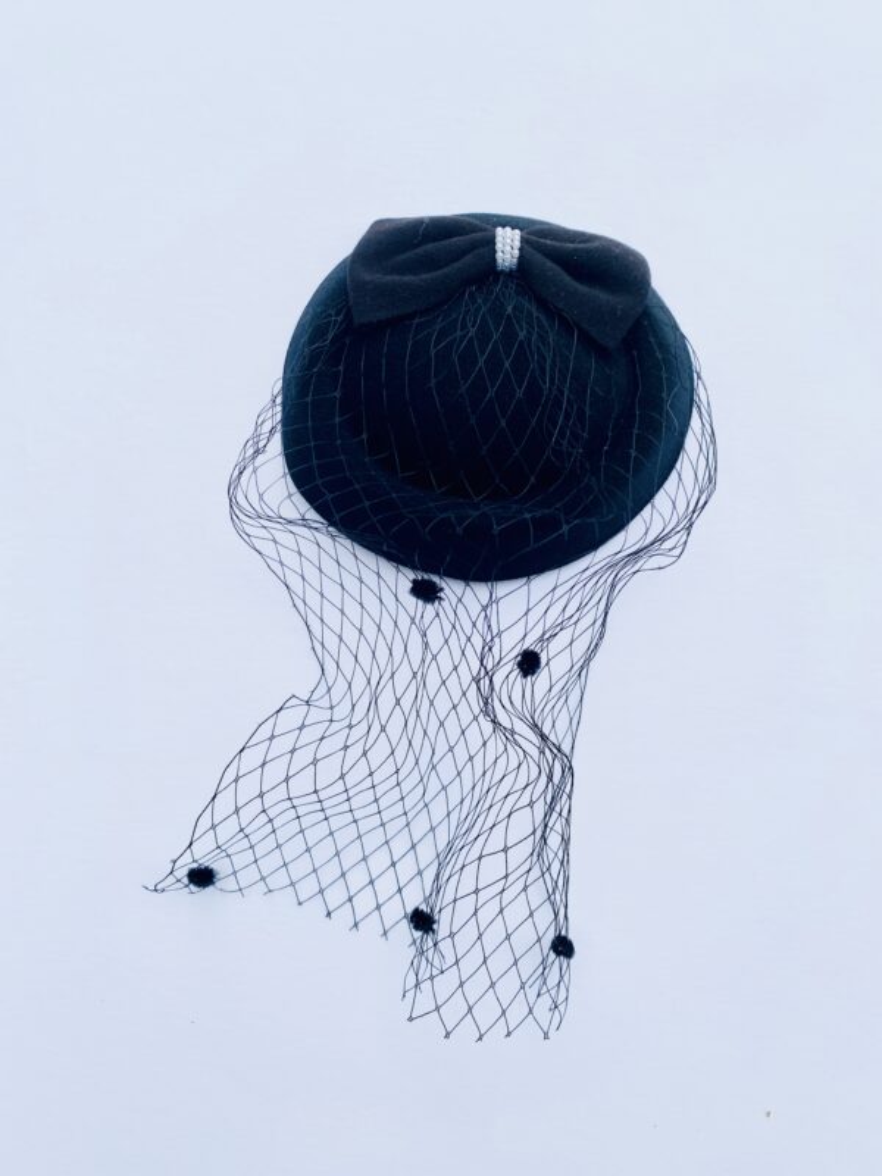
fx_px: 883
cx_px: 441
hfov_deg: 53.1
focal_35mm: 26
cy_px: 588
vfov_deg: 67.3
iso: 40
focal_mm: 4.25
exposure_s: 1/122
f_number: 1.8
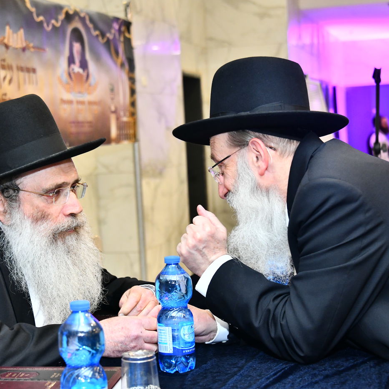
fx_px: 1106
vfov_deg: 19.9
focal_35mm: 87
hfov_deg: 19.9
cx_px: 165
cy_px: 195
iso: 2500
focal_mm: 68
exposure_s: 1/160
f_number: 5.6
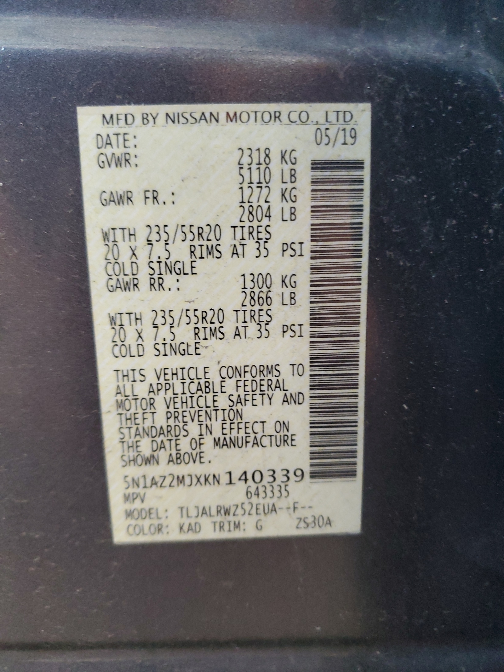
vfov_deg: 67.3
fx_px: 505
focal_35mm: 26
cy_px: 336
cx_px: 252
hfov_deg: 53.1
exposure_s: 1/60.2
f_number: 1.5
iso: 241
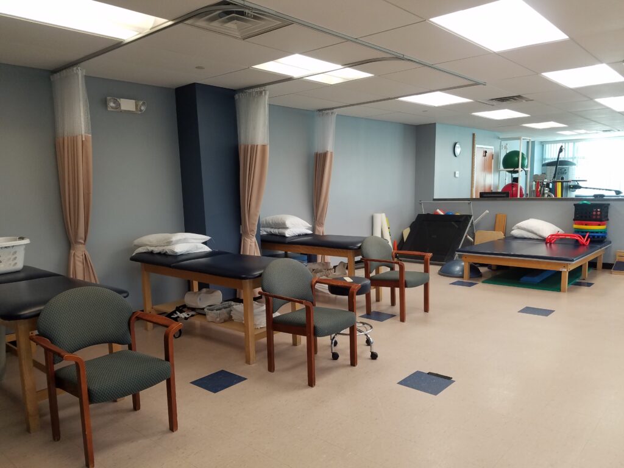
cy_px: 234
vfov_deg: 53.1
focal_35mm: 26
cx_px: 312
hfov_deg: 67.3
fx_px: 469
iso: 100
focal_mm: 4.2
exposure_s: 1/40
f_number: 1.7
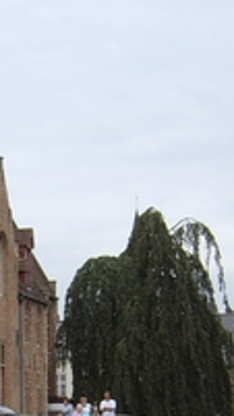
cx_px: -91
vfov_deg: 18.3
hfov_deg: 10.3
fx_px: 1258
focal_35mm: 114
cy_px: 424
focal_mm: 5.8
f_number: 5.8
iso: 50
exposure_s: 1/125
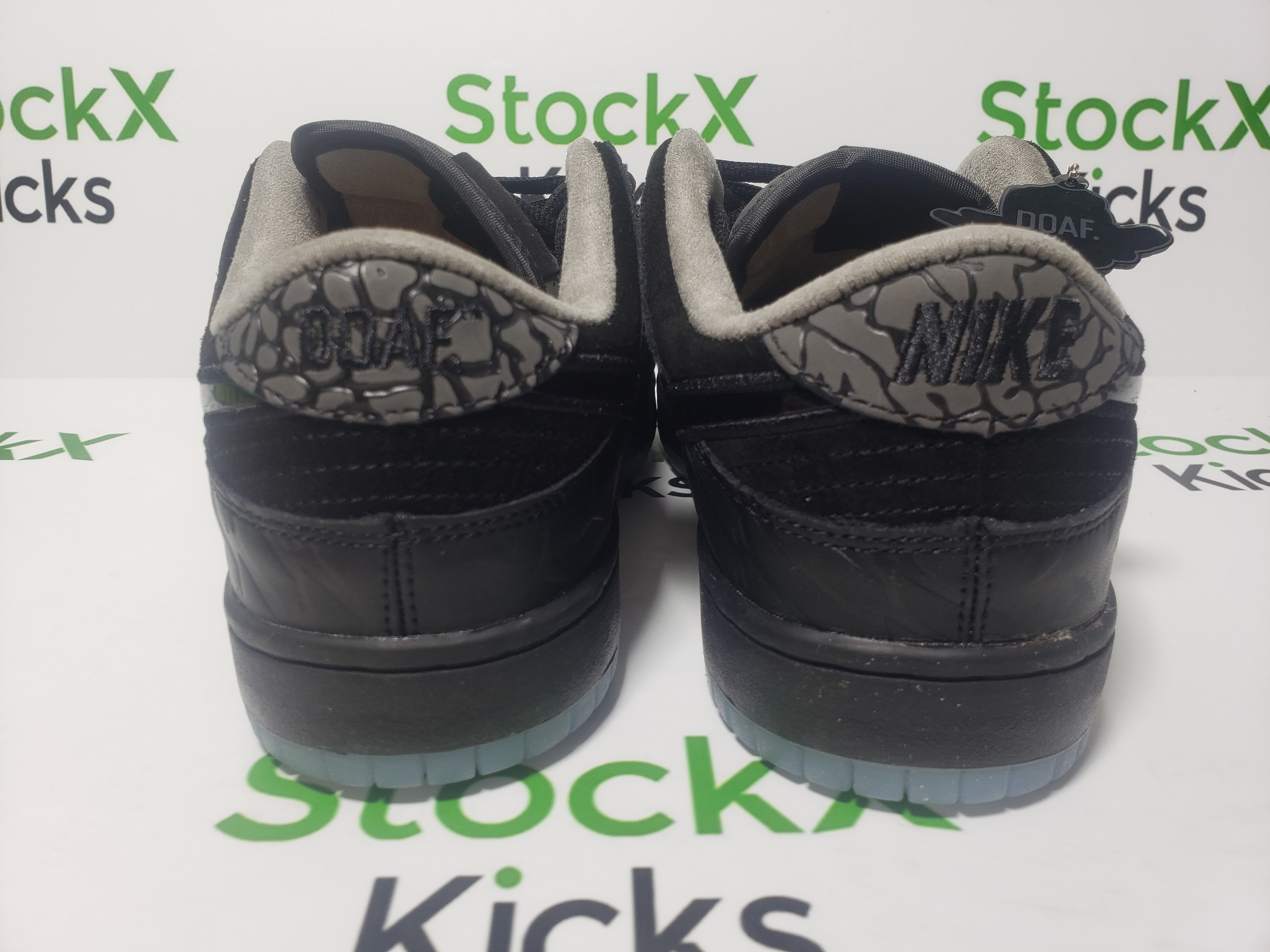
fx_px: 954
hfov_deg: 67.3
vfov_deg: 53.1
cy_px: 476
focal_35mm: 26
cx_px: 635
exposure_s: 1/148
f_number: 2.4
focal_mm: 4.3
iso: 50
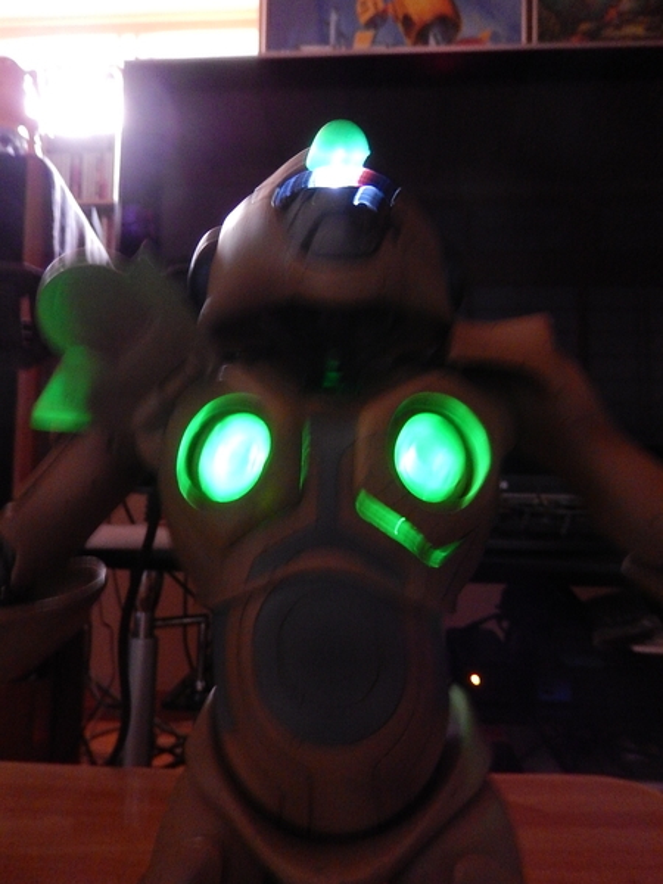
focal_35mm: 25
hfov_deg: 54.9
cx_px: 332
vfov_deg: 69.4
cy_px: 442
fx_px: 638
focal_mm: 4.5
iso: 800
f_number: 3.4
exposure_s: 1/2.5
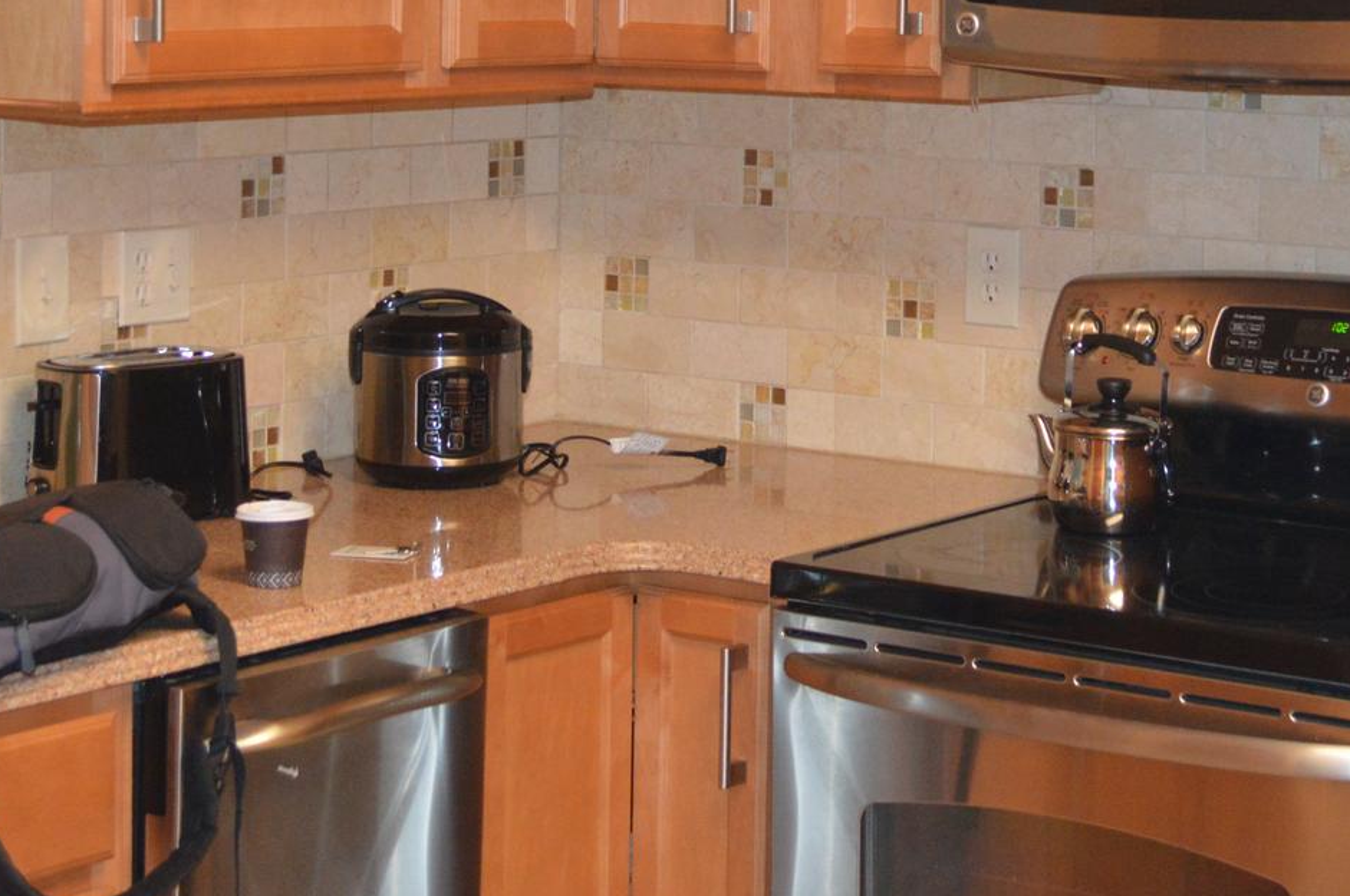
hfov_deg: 23.9
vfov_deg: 15.8
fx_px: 3183
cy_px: 24
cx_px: 834
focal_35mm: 85
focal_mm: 26
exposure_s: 1/60
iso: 1400
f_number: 4.2
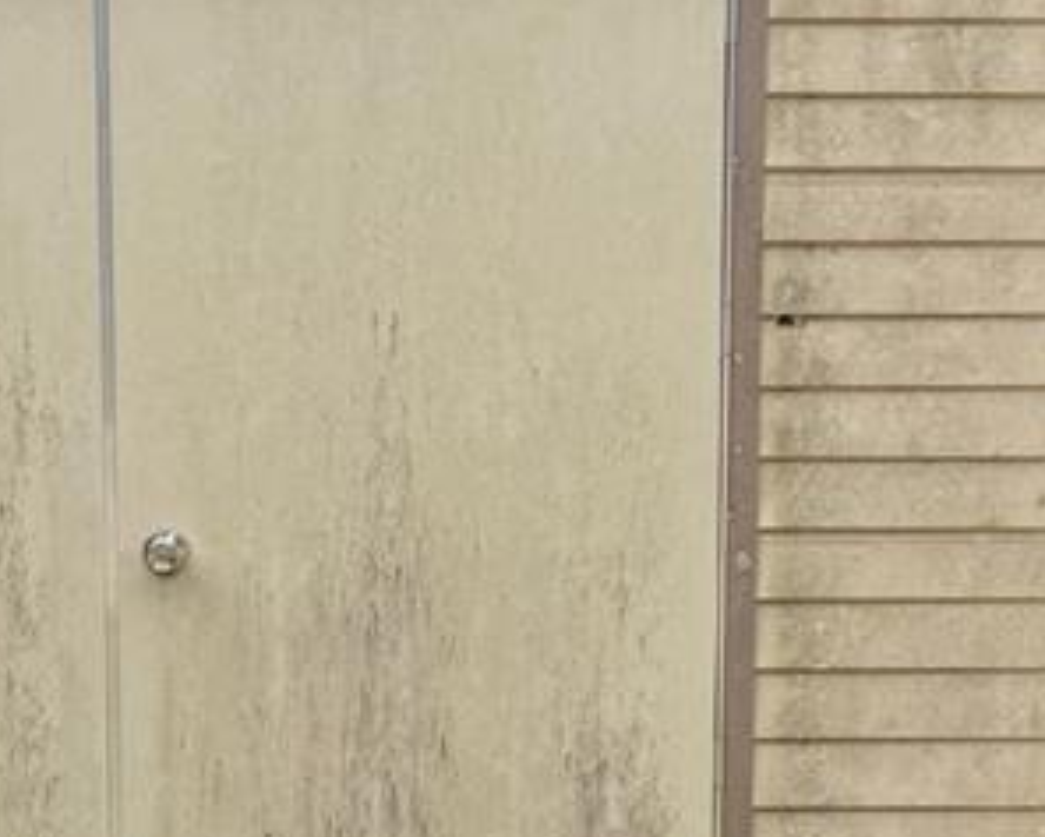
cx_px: 466
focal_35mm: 95
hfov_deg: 20.2
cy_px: 636
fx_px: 2939
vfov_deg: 16.1
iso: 80
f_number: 1.78
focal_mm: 6.76
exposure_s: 1/1770
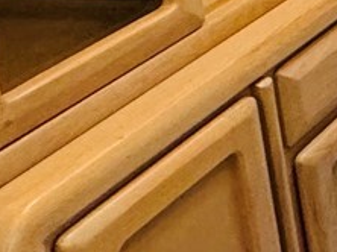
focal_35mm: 101
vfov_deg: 13.0
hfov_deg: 12.9
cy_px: -220
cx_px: 883
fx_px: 982
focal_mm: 2.22
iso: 250
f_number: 2.2
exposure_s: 1/60
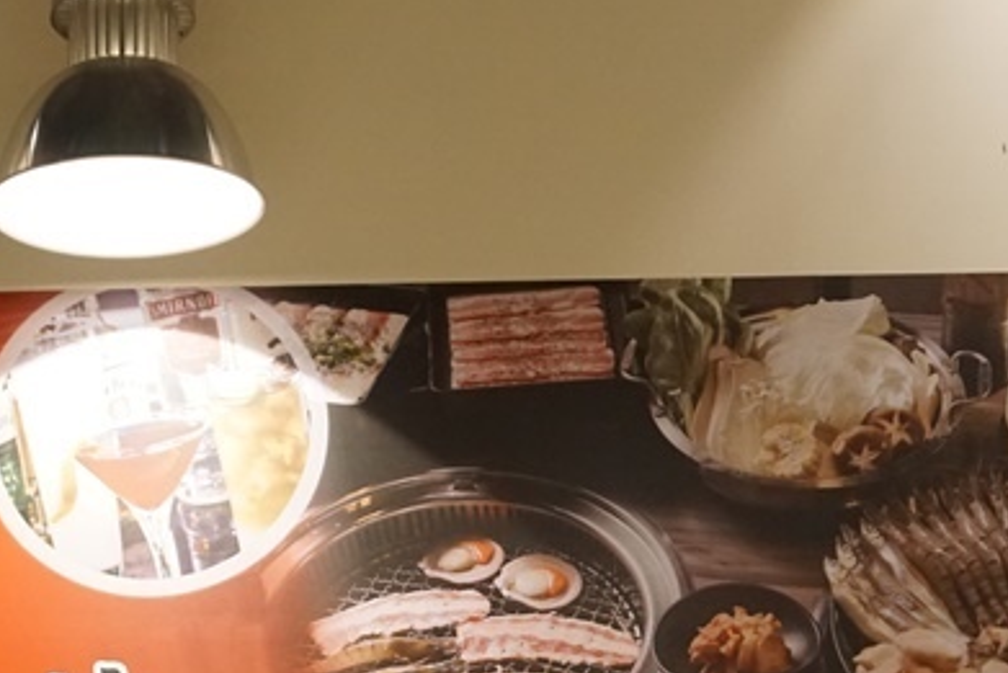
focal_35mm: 98
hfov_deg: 20.6
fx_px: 2754
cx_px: 245
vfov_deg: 13.8
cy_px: 618
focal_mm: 25
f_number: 4.5
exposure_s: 1/160
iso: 1600
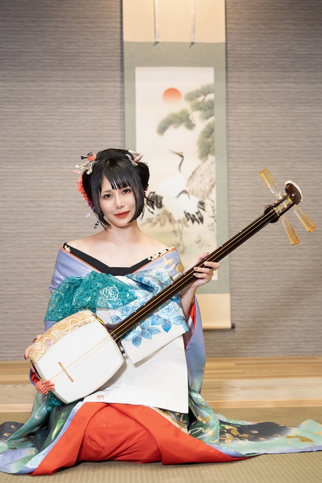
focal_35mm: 50
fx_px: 670
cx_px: 161
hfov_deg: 27.0
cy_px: 242
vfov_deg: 39.6
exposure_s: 1/125
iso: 1000
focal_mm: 50
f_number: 2.8
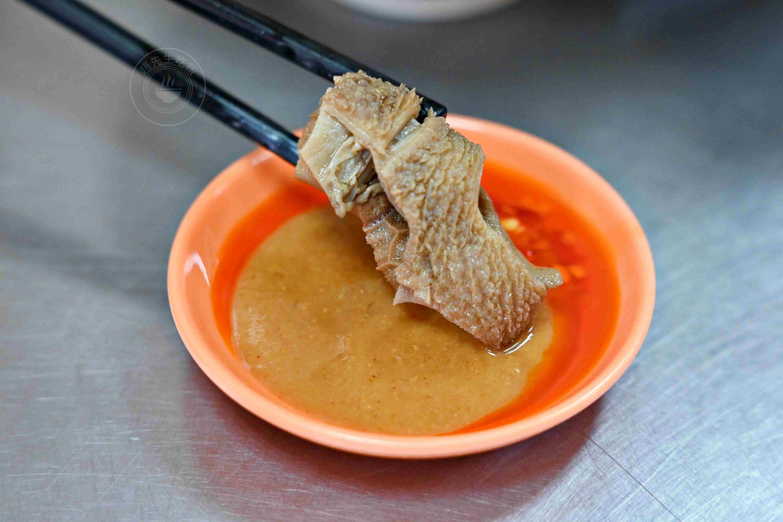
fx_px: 1631
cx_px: 392
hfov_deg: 27.0
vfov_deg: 18.2
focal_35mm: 75
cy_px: 261
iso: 2800
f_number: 3.2
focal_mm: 50
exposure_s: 1/200
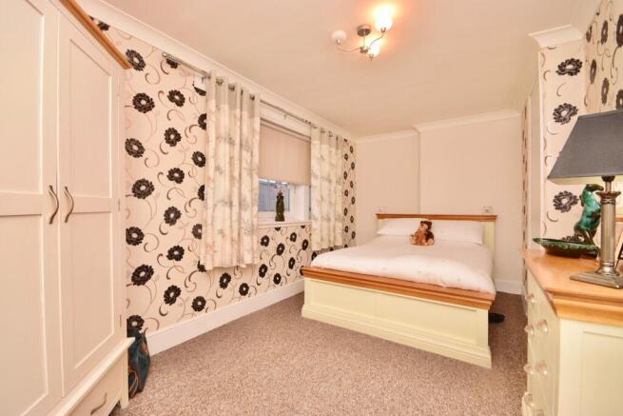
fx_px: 260
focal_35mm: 15
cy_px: 208
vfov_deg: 77.4
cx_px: 312
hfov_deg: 100.4
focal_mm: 10
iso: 800
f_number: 9
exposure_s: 1/80
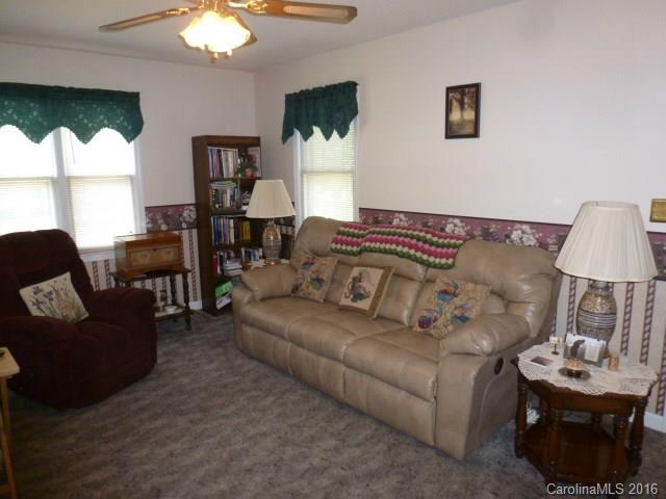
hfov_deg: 71.6
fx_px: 462
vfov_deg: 56.8
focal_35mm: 24
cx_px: 333
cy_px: 250
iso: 320
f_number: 3.3
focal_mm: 4.3
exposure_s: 1/60
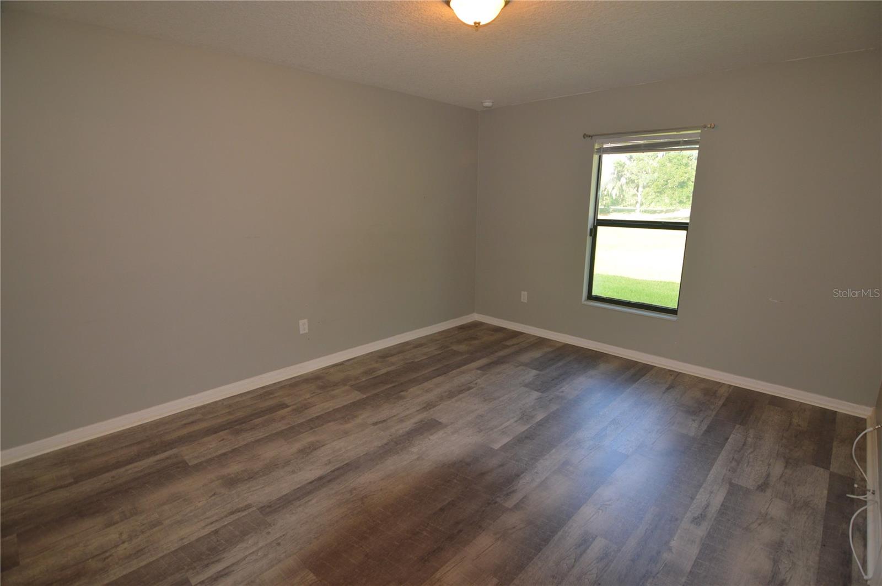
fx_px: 404
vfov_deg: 71.9
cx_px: 441
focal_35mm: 16
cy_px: 293
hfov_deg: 95.0
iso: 400
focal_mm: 11
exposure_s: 1/100
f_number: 4
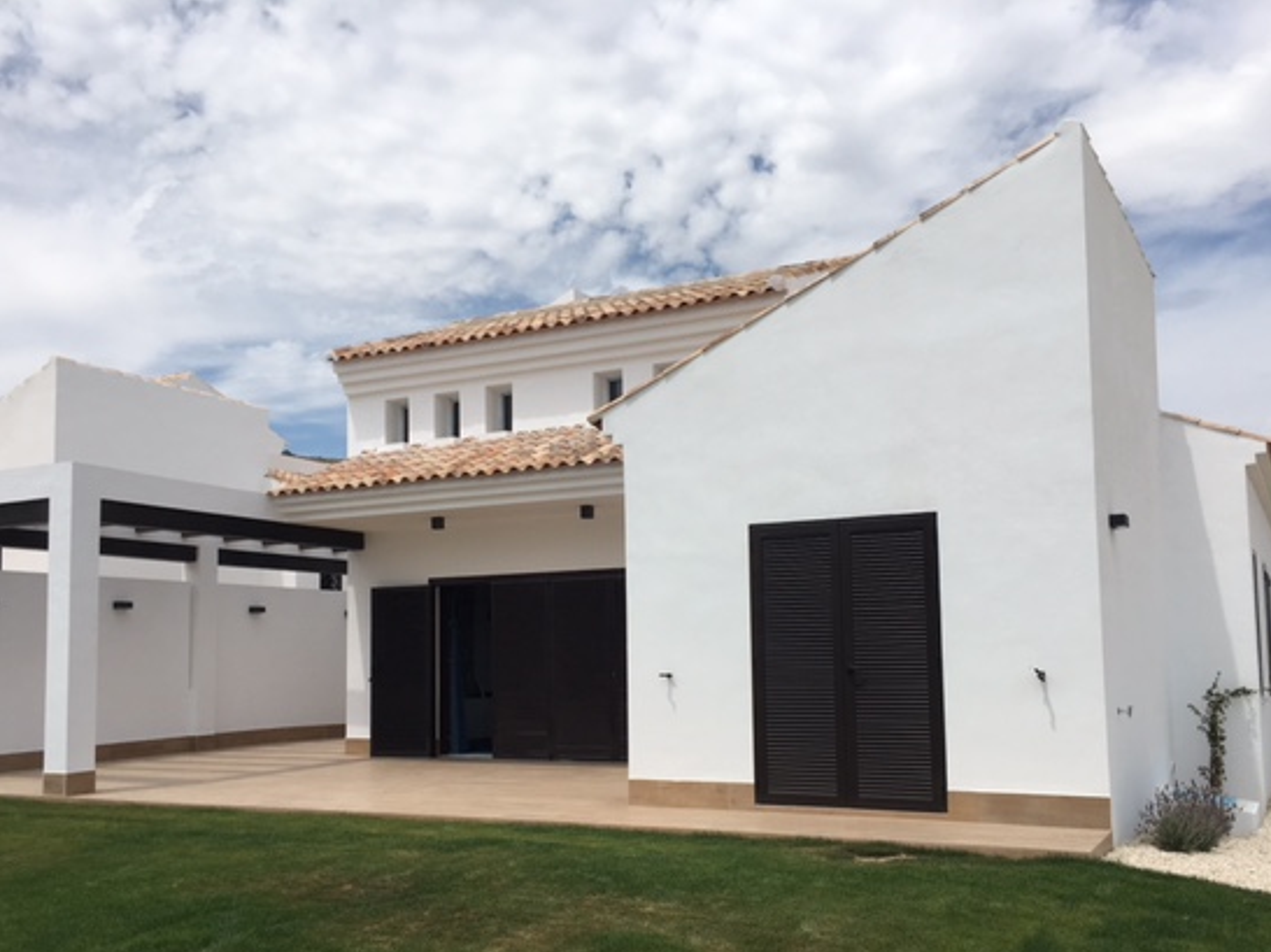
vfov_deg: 41.6
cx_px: 629
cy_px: 556
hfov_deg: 54.0
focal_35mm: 34
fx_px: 1248
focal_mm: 4.15
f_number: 2.2
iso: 25
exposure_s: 1/3077
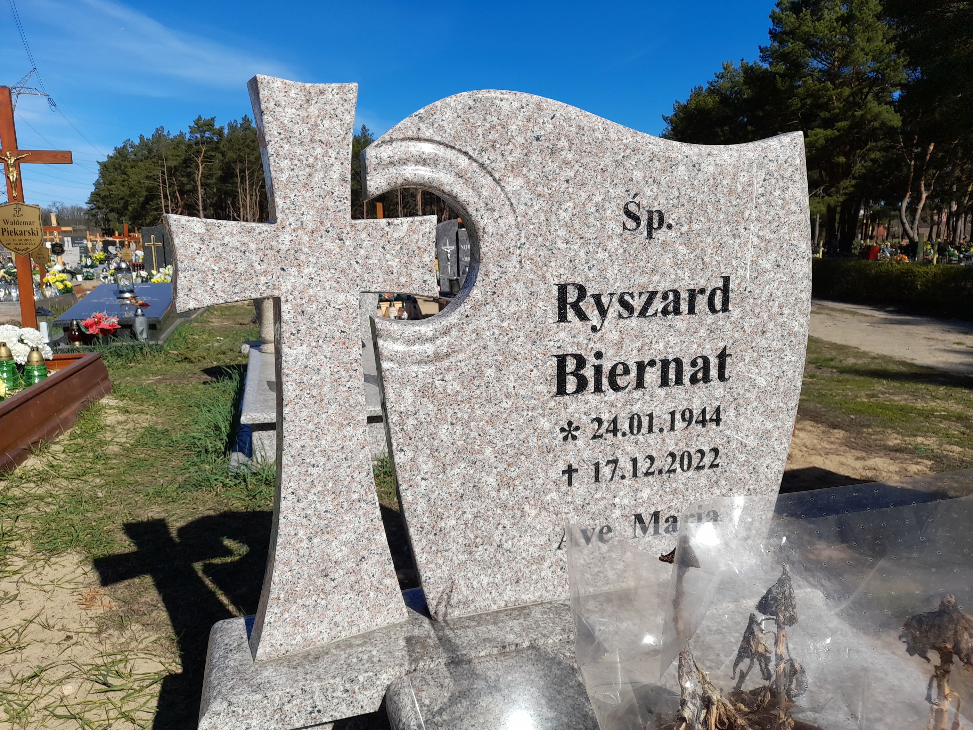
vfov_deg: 54.9
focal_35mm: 25
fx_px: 703
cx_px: 486
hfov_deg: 69.4
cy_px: 365
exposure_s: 1/1175
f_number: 2
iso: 20
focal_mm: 4.6
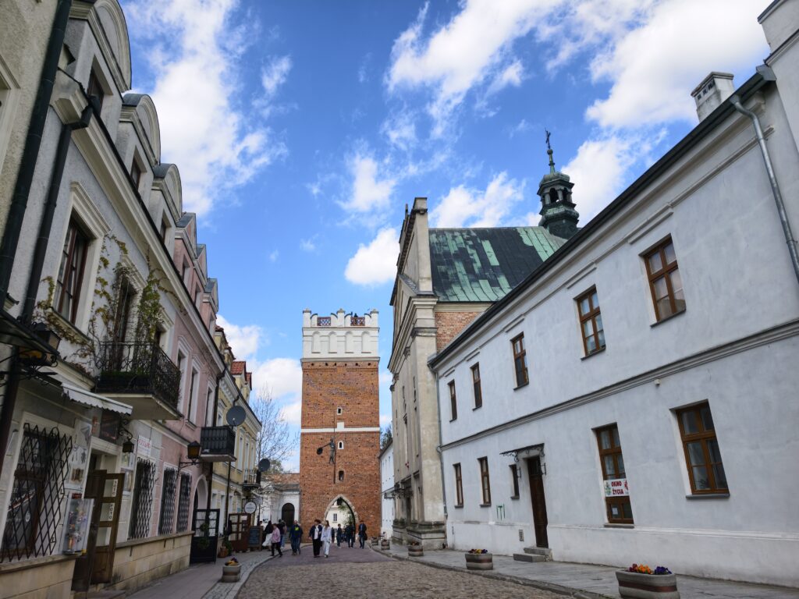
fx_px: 554
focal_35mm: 24
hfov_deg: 71.6
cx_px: 400
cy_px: 300
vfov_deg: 56.8
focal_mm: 7
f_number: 1.57
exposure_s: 1/5236
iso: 100
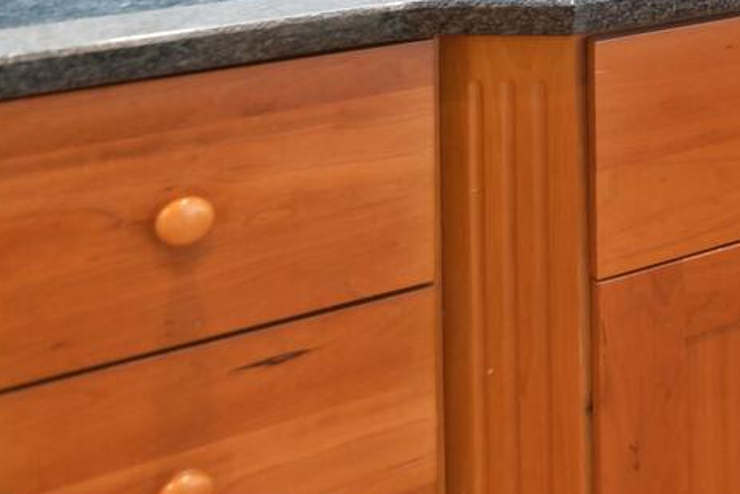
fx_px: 1295
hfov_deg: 20.8
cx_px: 1361
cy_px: -321
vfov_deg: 18.3
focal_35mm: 63
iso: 200
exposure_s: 1/10
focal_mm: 17
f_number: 8
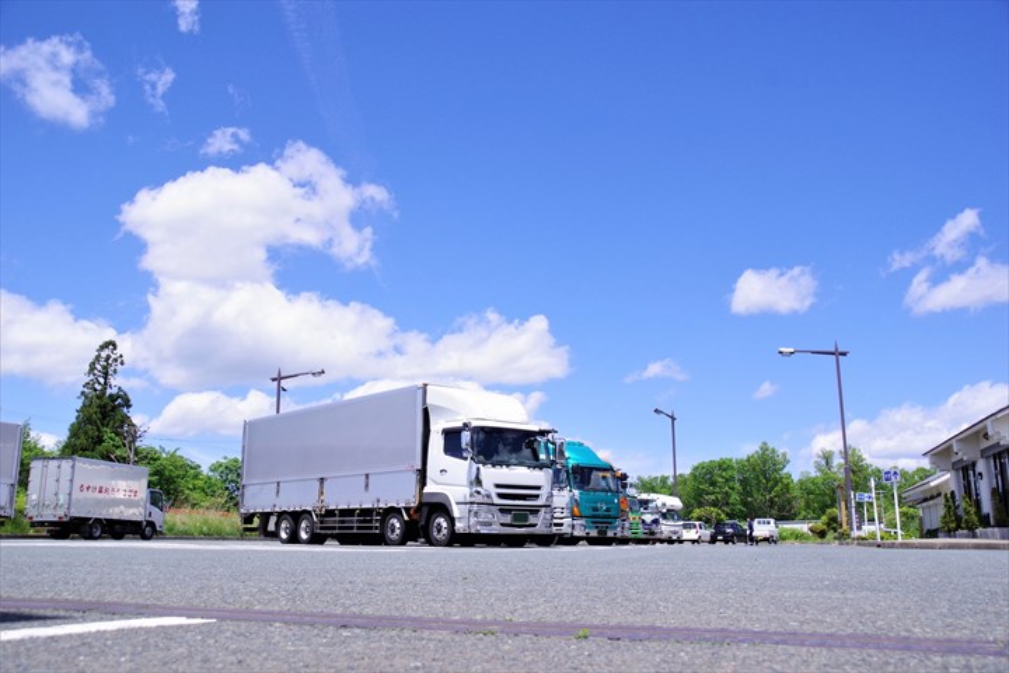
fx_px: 1009
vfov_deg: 36.9
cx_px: 504
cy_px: 336
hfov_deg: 53.1
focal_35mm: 36
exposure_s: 1/1600
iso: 400
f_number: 5
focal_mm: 24
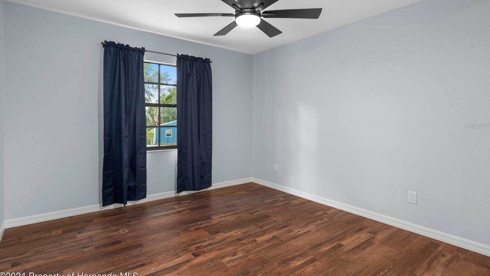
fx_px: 234
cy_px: 126
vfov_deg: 60.9
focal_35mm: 18
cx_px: 245
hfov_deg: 92.7
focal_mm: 17
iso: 400
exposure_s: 1/1.25
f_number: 8
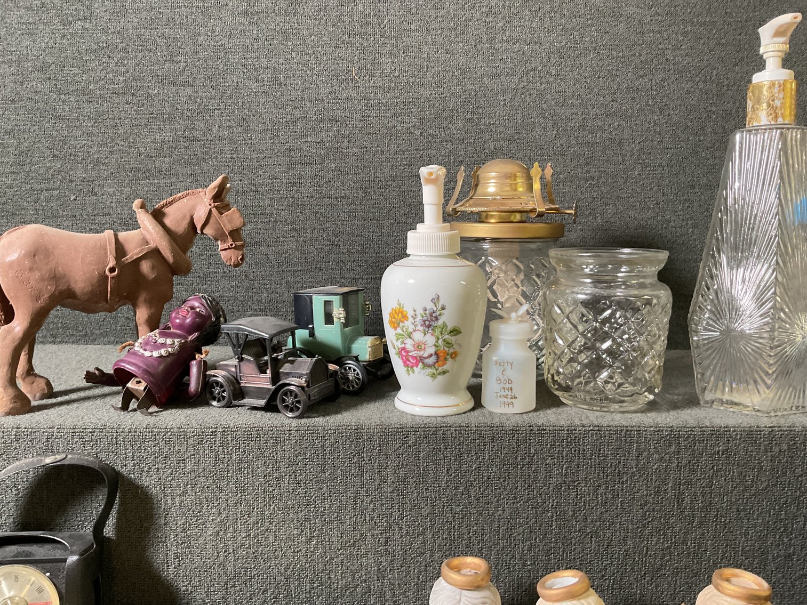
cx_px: 404
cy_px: 302
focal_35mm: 29
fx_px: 676
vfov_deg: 48.2
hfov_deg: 61.7
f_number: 1.8
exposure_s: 1/60
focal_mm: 3
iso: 200
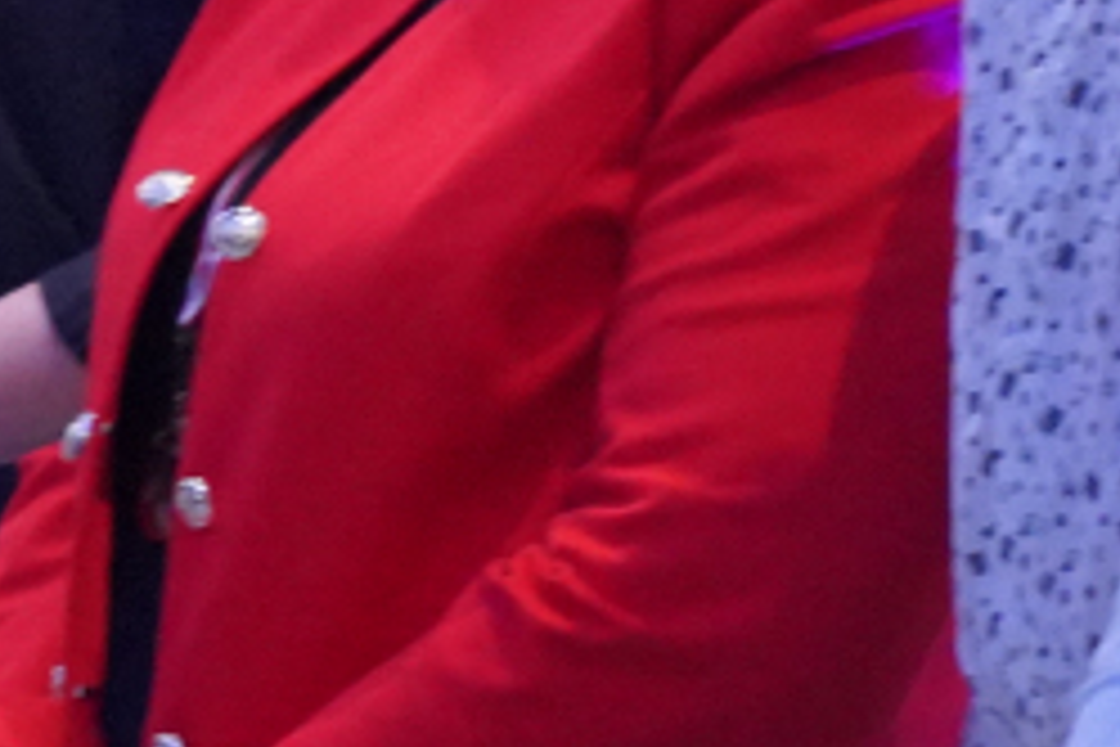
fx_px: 17048
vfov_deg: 2.5
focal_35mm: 548
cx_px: 166
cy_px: 142
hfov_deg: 3.8
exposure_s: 1/125
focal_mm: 105
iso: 12800
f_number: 4
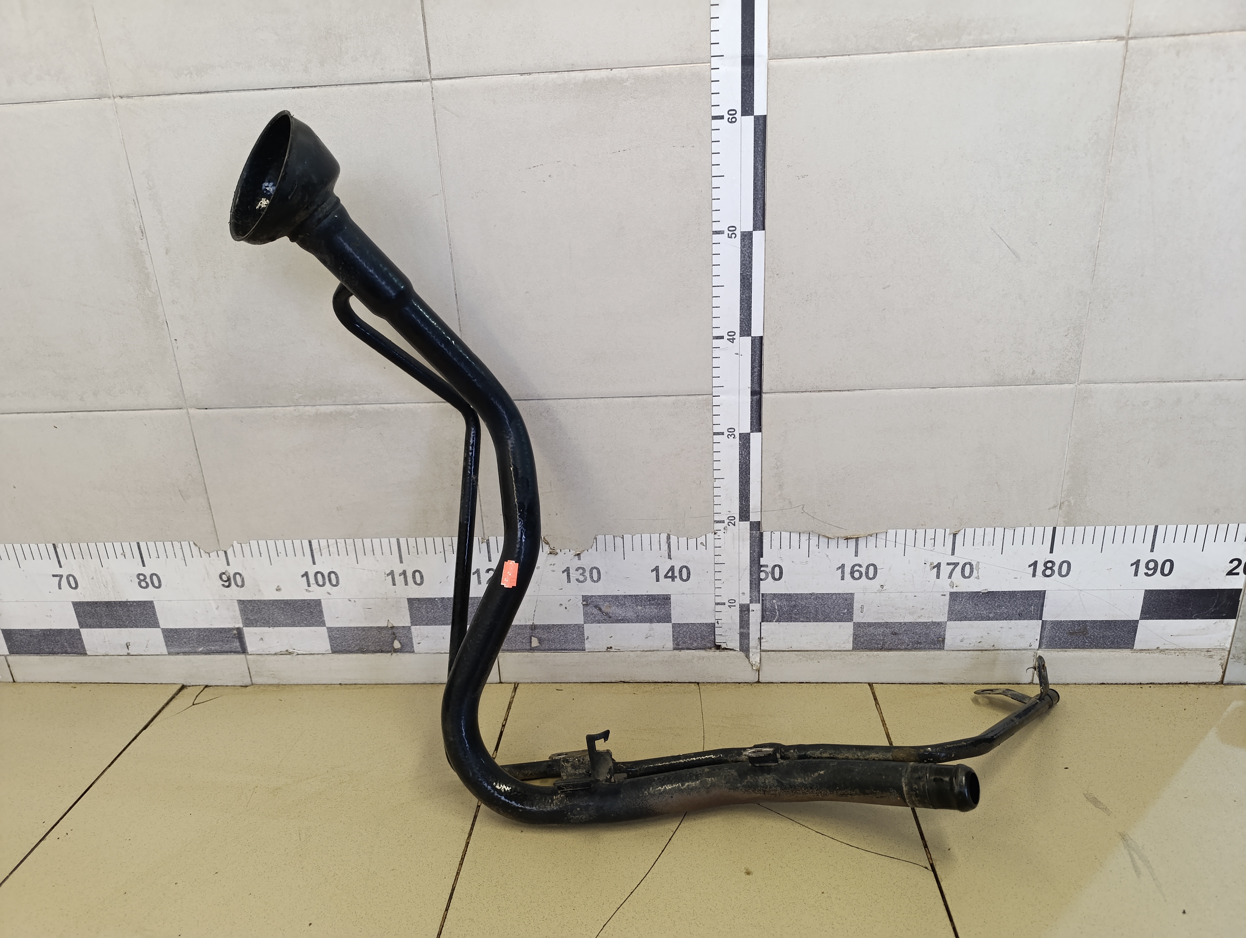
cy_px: 469
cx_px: 623
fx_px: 829
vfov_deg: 59.0
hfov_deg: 73.8
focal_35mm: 23
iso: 640
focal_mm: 6.14
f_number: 1.6
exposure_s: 1/100
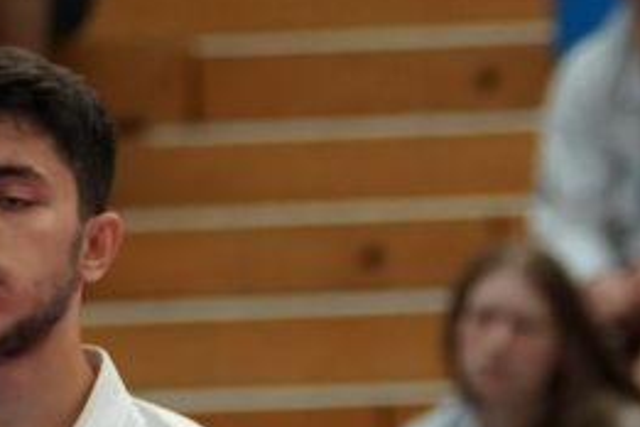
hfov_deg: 2.4
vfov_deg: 1.6
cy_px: 1180
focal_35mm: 847
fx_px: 15057
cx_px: 1282
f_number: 2.8
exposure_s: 1/500
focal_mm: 123
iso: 800
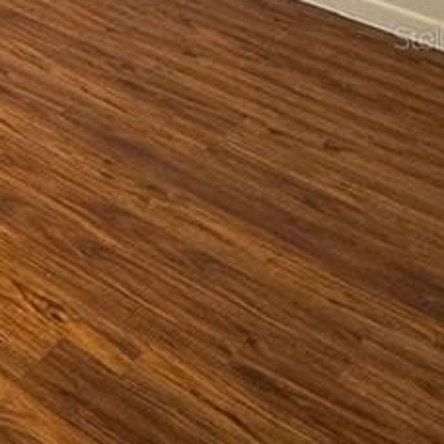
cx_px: -345
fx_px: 943
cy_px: 37
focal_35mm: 65
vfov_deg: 25.6
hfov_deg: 19.8
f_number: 2.2
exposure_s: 1/60
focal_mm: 2.22
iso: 400
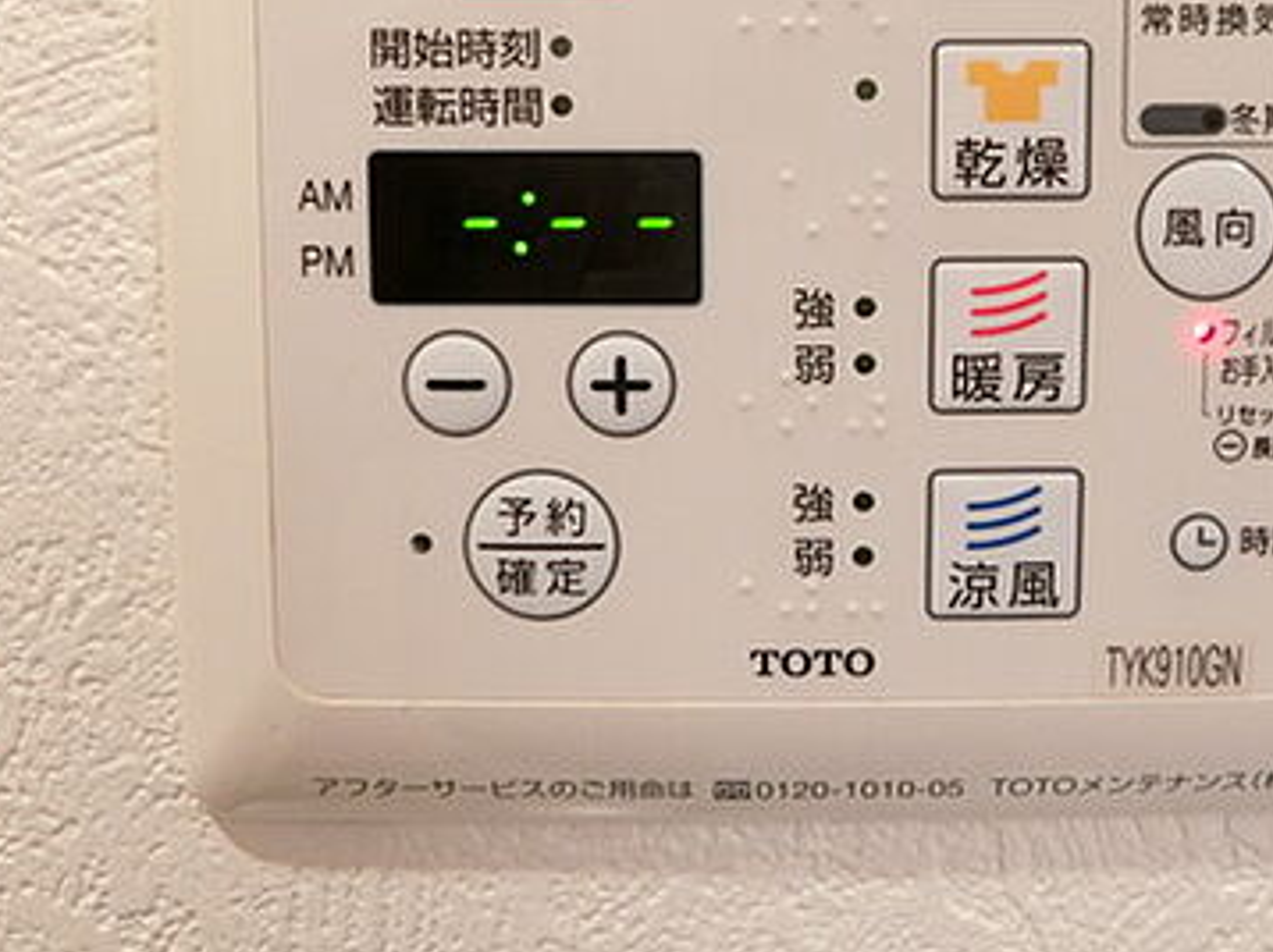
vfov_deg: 40.3
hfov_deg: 53.3
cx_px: 804
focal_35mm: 34
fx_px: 1250
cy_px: 213
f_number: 2.7
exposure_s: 1/50
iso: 400
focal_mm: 4.06
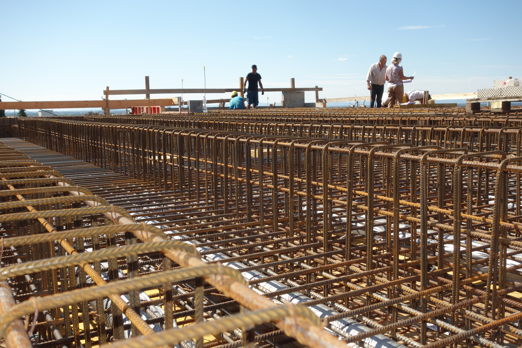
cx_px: 261
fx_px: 536
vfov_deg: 35.9
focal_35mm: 37
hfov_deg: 51.9
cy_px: 174
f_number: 5.6
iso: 125
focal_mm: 13.58
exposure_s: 1/320
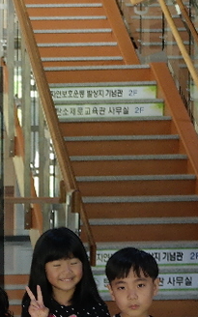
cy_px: 331
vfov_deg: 12.8
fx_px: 1390
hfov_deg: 8.0
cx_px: -66
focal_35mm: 161
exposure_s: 1/40
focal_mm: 20
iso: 400
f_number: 3.5
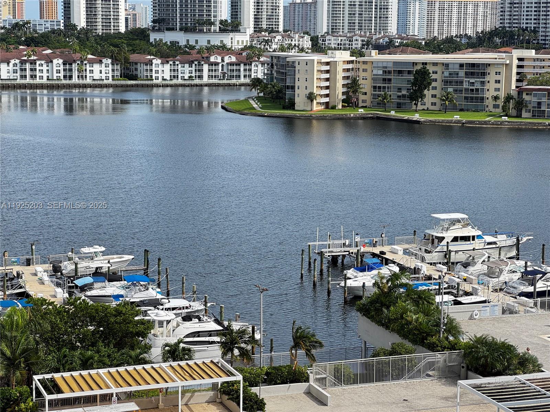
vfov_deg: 19.1
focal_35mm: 77
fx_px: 1223
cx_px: 275
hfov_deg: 25.3
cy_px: 206
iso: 25
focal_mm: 9
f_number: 2.8
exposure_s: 1/340
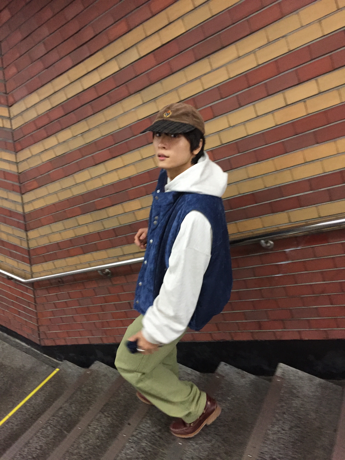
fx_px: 385
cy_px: 230
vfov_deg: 61.7
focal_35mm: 29
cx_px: 172
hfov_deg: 48.2
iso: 200
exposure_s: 1/30
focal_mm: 4.15
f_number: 2.2
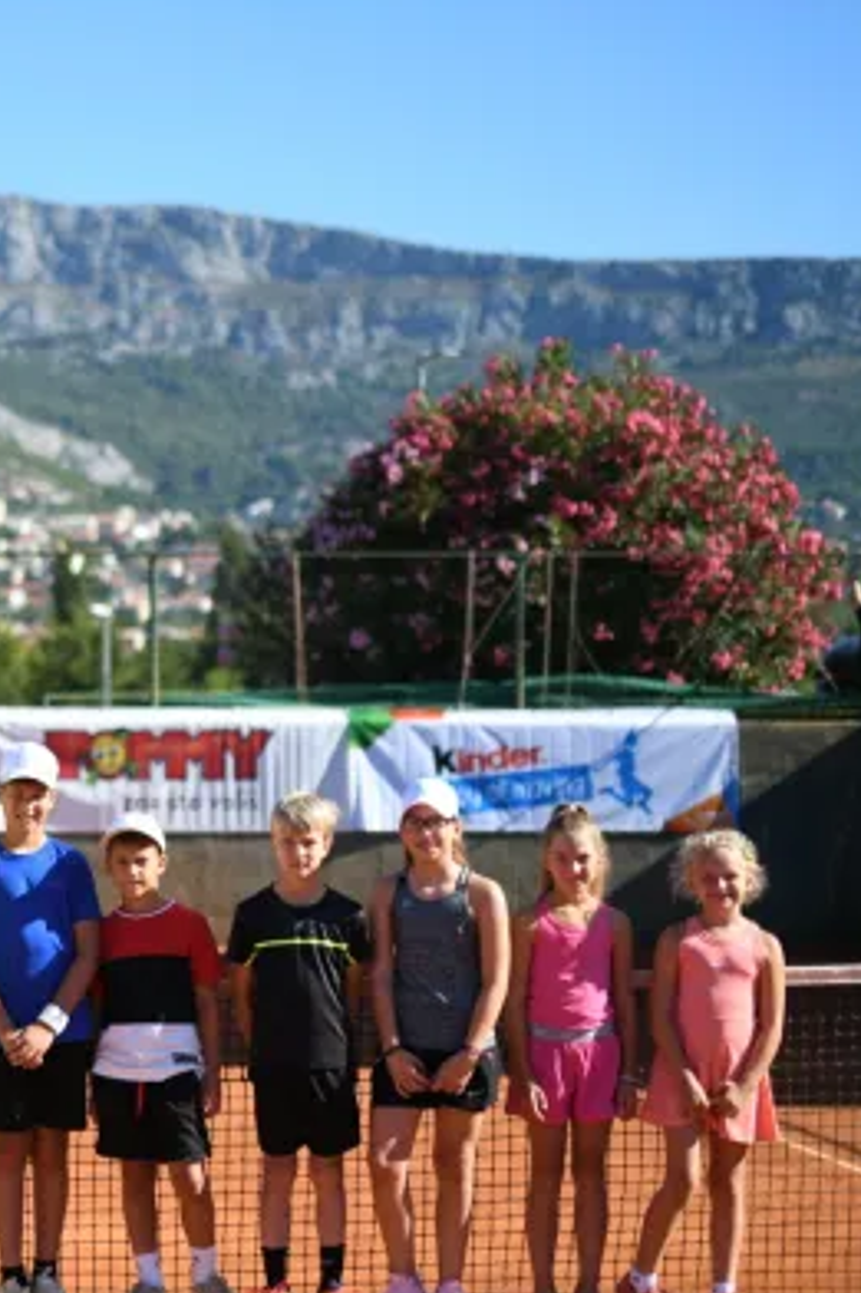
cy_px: 671
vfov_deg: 21.0
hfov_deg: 13.5
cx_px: -297
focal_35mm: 97
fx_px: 3483
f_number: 1.8
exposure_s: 1/4000
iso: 125
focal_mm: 50
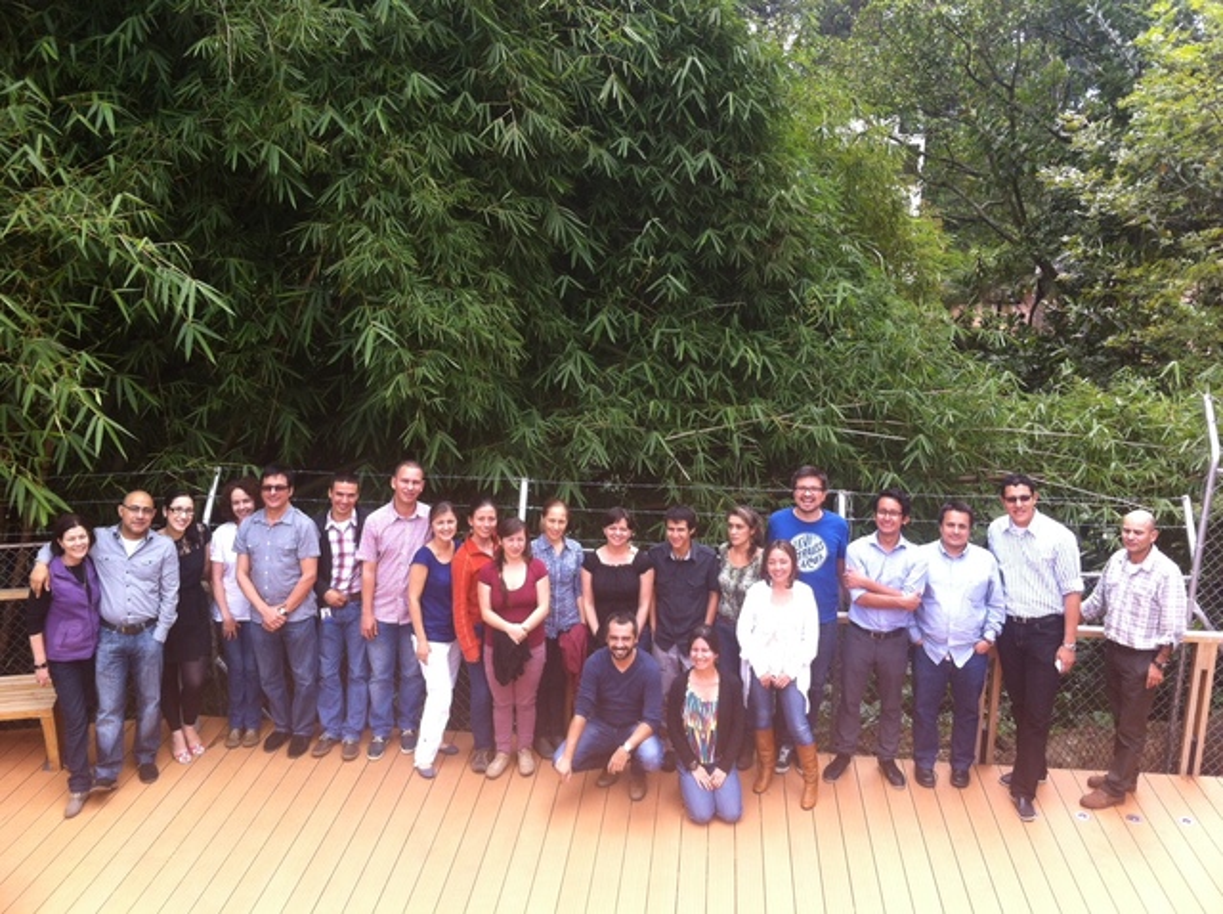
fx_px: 1235
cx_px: 612
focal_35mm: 35
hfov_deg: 52.7
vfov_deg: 40.6
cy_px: 457
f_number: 2.8
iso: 80
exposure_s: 1/202
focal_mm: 3.85
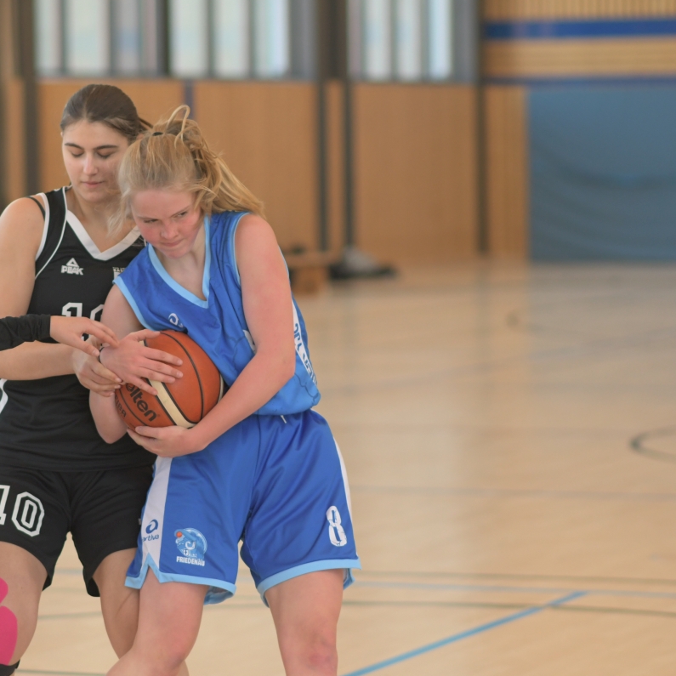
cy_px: 338
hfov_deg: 10.7
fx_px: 3601
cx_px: 228
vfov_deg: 10.7
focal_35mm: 163
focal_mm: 85
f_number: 2.2
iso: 1250
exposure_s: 1/1600
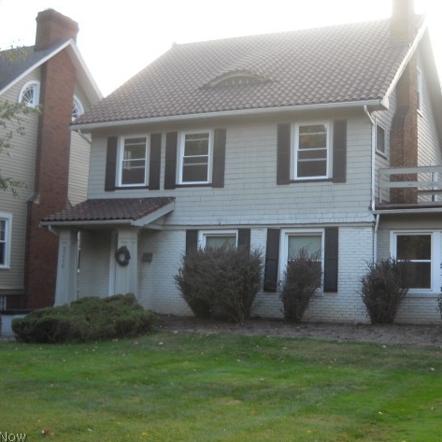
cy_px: 222
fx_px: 708
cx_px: 264
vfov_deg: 34.7
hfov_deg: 34.6
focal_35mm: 49
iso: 109
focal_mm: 6.72
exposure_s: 1/60
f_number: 3.1
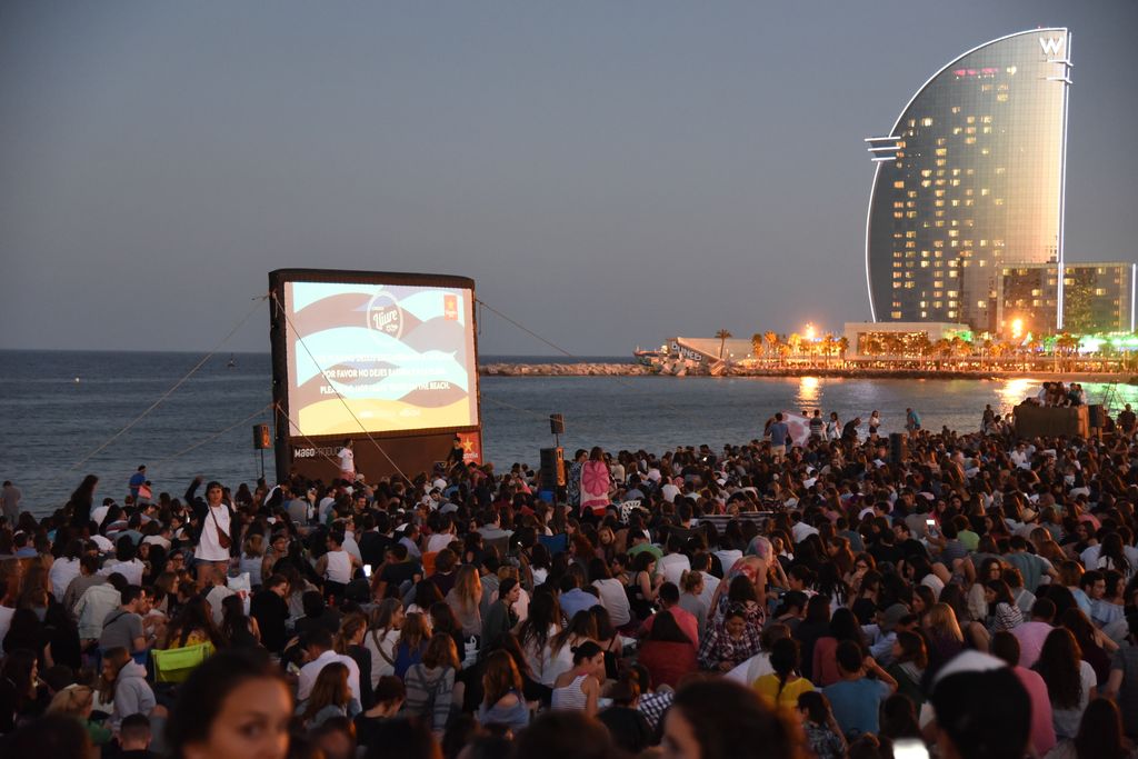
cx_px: 569
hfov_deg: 31.0
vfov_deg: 20.9
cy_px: 380
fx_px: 2055
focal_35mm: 65
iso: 4000
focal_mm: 65
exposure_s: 1/25
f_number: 4
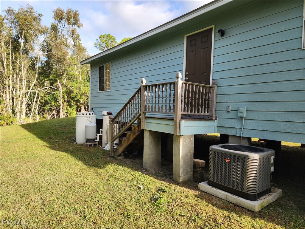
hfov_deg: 73.9
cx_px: 152
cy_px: 114
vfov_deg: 58.9
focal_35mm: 23
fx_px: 203
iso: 12
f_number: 1.8
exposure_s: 1/395
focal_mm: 6.4
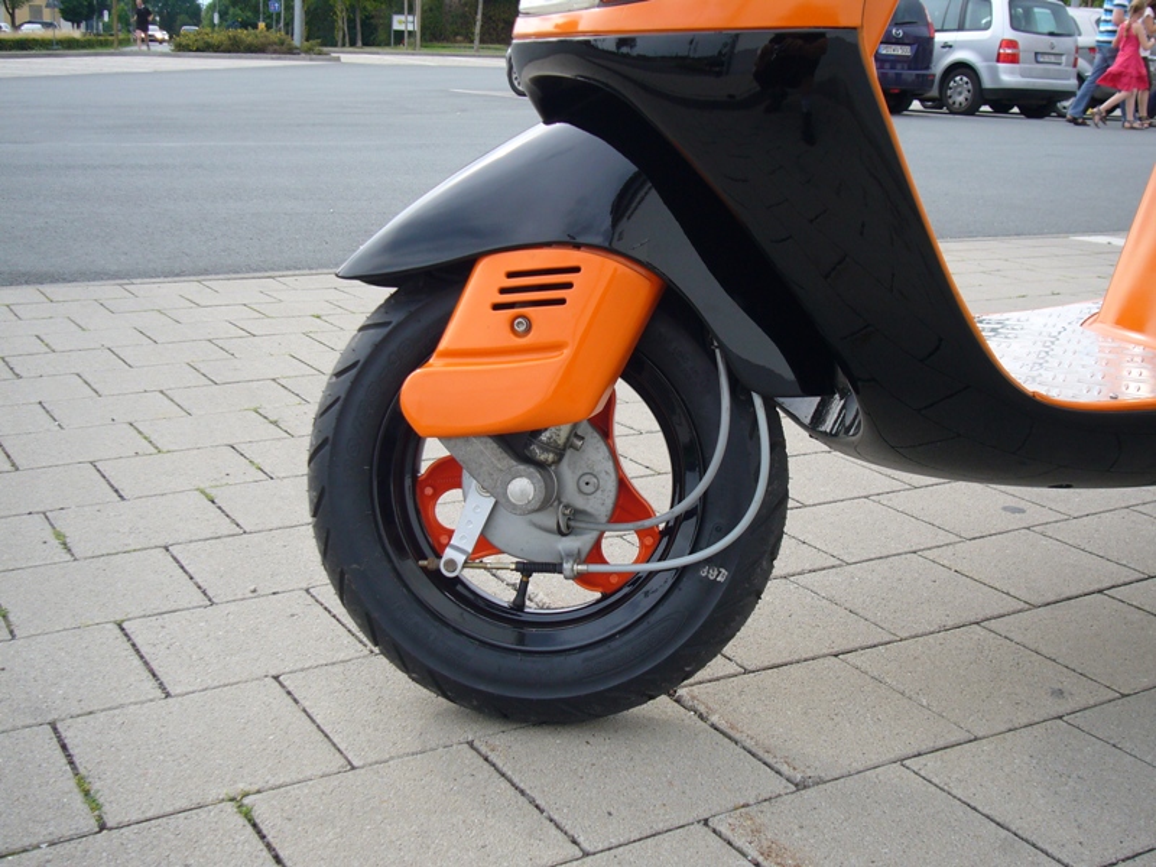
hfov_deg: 44.8
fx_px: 1403
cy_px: 434
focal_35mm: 42
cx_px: 578
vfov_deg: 34.3
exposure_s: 1/320
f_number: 3.3
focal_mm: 6.9
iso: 80
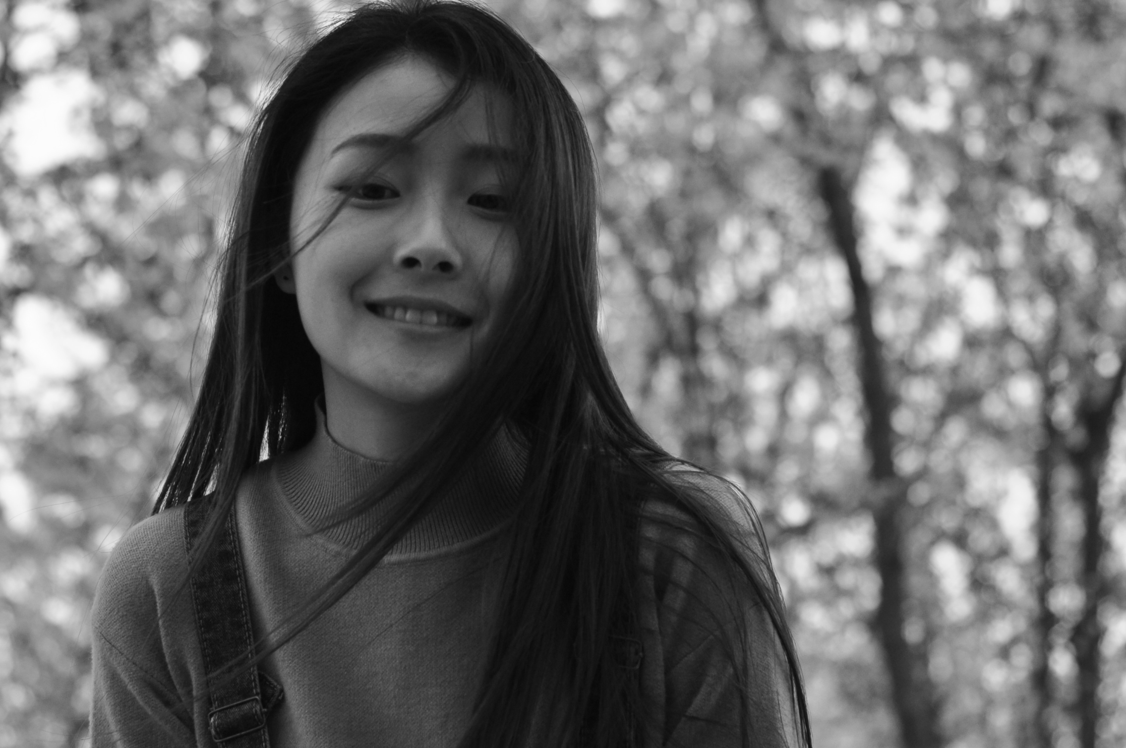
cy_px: 352
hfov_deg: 18.9
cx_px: 462
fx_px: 3374
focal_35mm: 108
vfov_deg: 12.6
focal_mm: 50
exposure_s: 1/500
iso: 320
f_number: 3.3
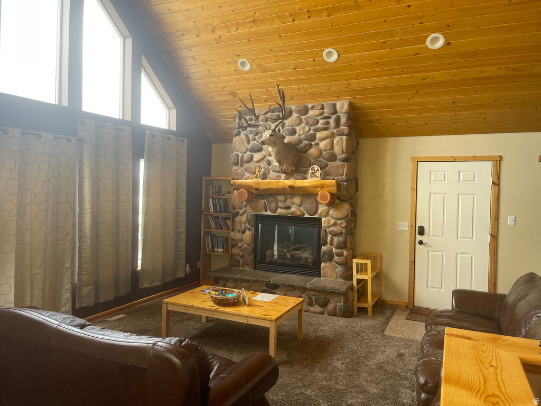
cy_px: 203
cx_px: 270
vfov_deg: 53.1
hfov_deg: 67.3
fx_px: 406
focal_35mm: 26
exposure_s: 1/121
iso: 80
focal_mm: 5.1
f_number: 1.6
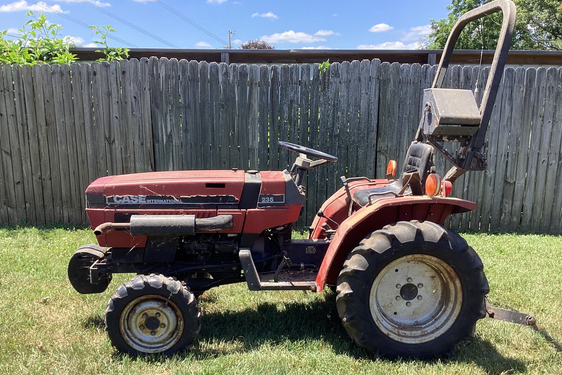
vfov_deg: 39.9
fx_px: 515
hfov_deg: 57.2
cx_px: 276
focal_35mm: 33
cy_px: 208
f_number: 2.4
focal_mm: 3.3
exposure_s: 1/326
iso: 25
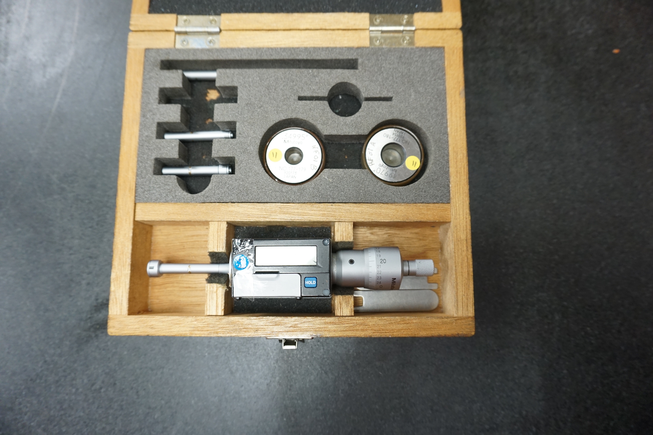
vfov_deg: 53.1
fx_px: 435
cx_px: 326
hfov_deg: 73.7
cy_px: 218
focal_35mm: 24
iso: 640
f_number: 4
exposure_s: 1/60
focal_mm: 16
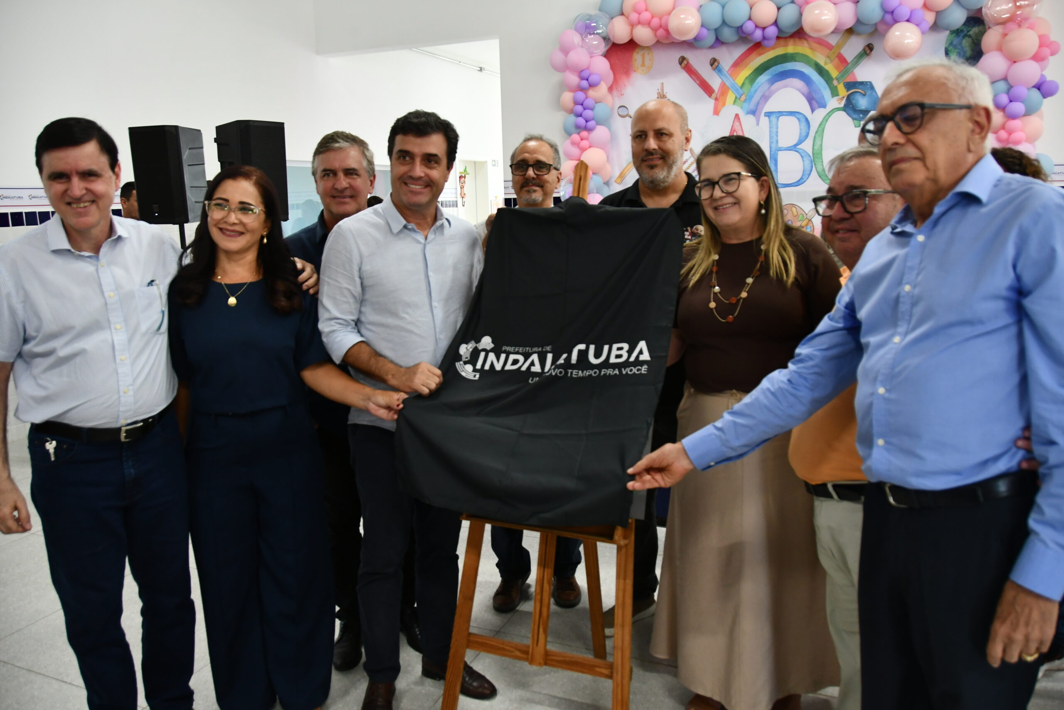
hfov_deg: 67.4
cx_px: 532
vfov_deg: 47.9
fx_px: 798
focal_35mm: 27
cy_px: 355
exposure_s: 1/125
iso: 1000
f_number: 3.5
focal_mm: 18
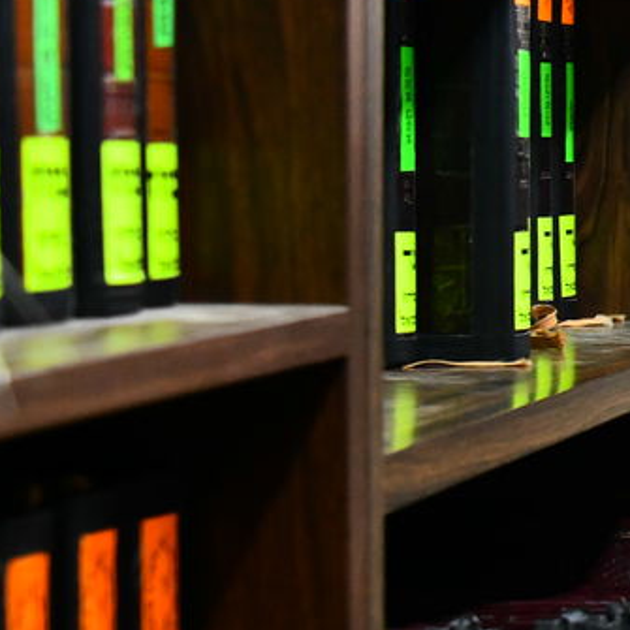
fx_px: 3068
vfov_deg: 11.7
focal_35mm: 149
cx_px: 1239
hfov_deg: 10.8
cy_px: 277
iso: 1600
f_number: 5.6
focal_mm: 42
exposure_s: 1/100
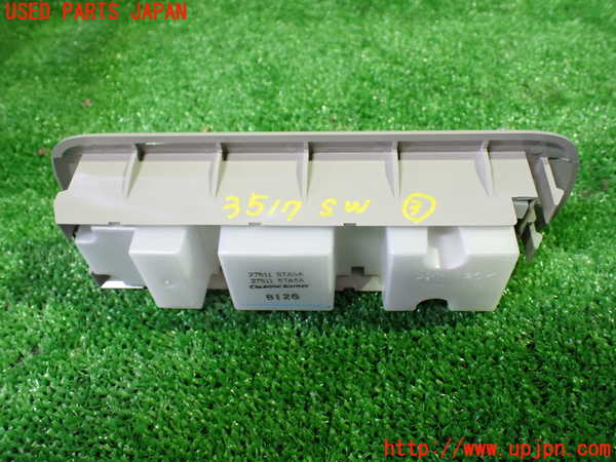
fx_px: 534
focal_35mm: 30
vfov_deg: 46.8
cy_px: 231
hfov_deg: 60.0
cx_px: 308
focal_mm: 5.4
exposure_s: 1/60
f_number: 2.3
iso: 800
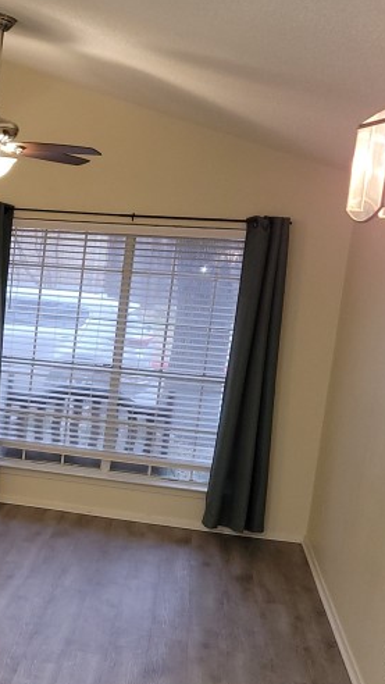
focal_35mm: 59
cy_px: 438
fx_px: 1070
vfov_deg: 35.2
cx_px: -163
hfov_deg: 18.5
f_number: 1.8
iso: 100
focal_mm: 5.4
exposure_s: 1/24
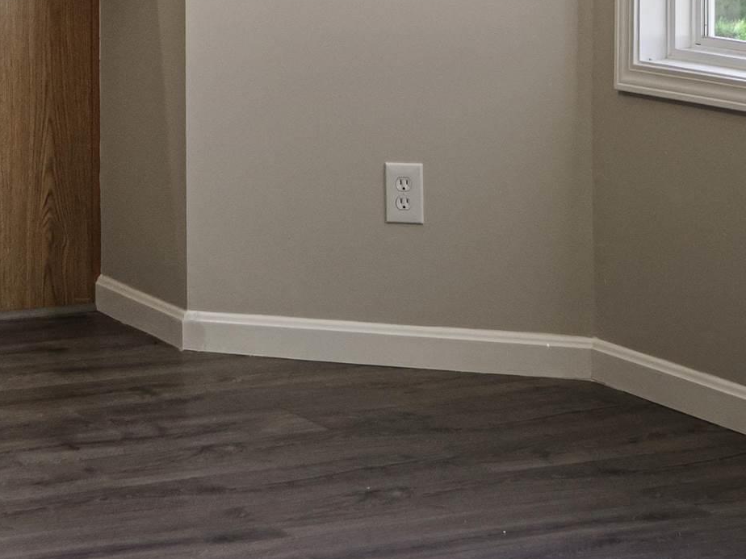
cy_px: -192
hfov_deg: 17.3
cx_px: 191
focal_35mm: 113
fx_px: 2435
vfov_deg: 12.6
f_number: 5.5
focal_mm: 17
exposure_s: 1/80
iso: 200
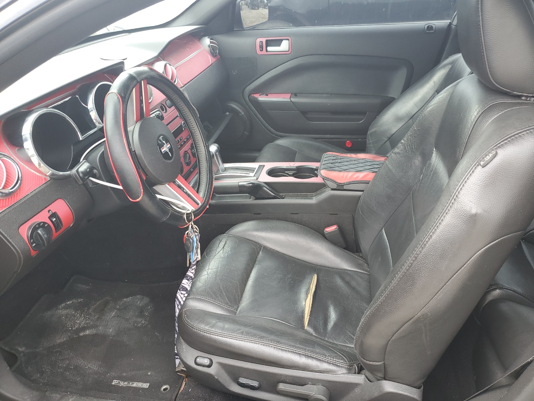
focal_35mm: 26
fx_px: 401
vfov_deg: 53.1
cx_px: 267
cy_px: 200
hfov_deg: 67.3
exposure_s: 1/60.2
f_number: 1.5
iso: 53
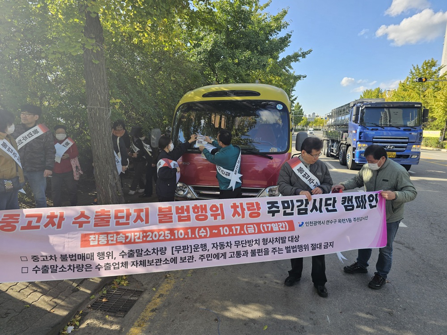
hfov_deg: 73.9
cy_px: 168
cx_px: 224
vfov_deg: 58.9
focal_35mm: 23
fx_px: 297
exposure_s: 1/222
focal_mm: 6.3
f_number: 1.7
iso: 10
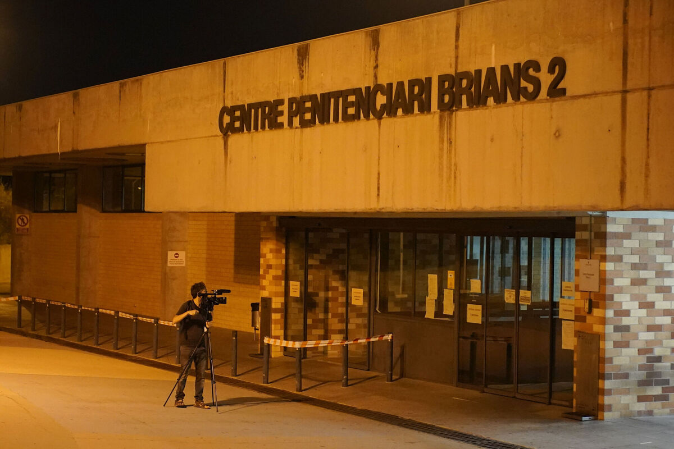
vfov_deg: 16.7
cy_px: 224
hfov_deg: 24.8
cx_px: 337
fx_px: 1535
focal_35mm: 82
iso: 6400
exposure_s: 1/200
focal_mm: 55
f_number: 1.8
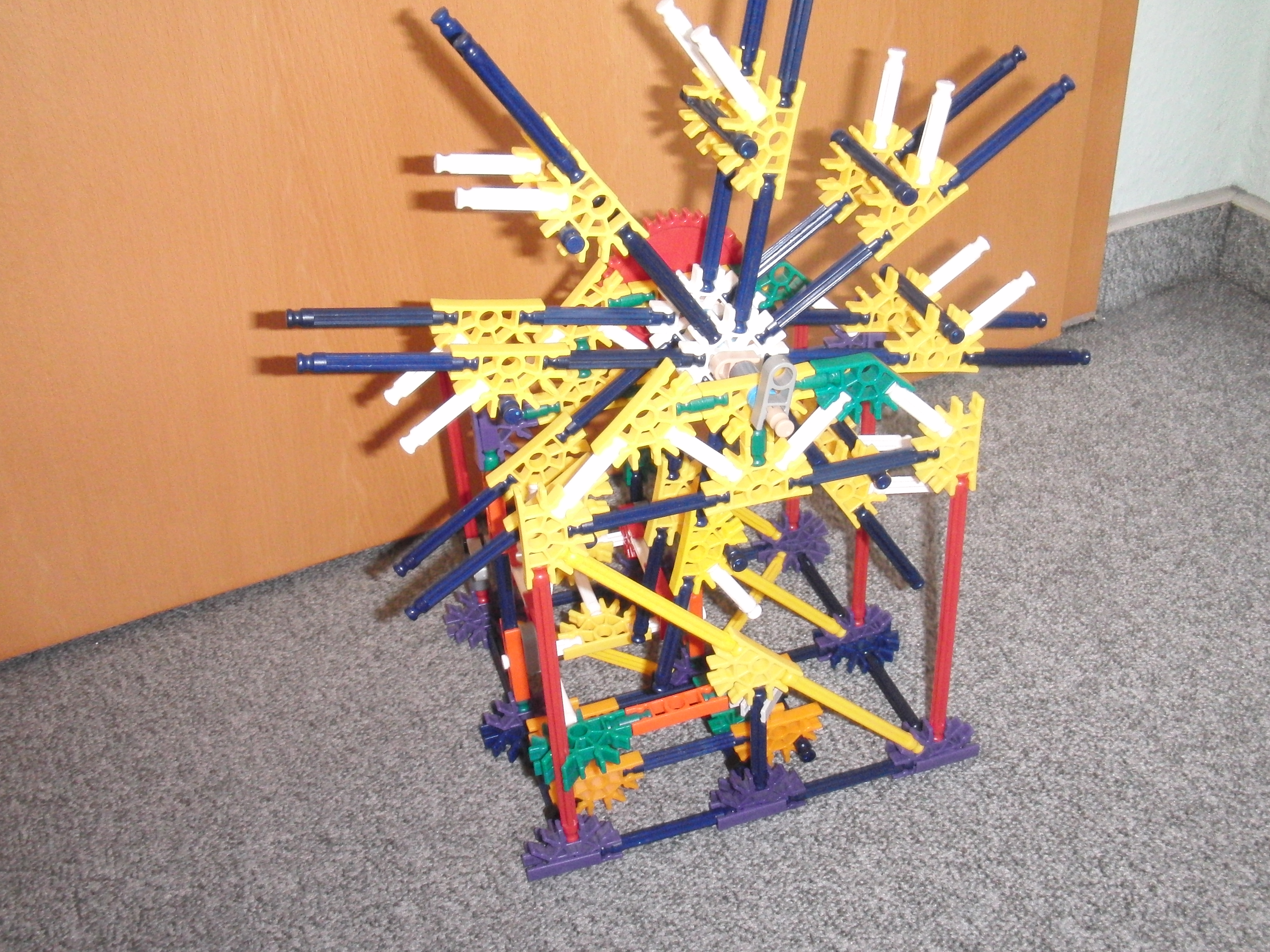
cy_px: 476
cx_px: 635
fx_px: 1394
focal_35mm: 38
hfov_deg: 49.0
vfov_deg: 37.7
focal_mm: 6.66
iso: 400
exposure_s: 1/40
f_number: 3.9
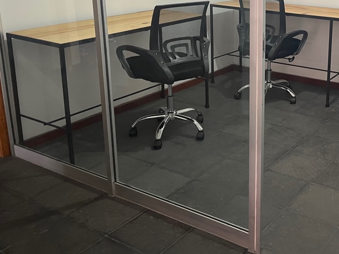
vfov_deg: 31.5
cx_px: 292
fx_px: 441
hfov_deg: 39.6
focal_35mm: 45
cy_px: 58
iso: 200
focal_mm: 4.2
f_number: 1.6
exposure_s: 1/60
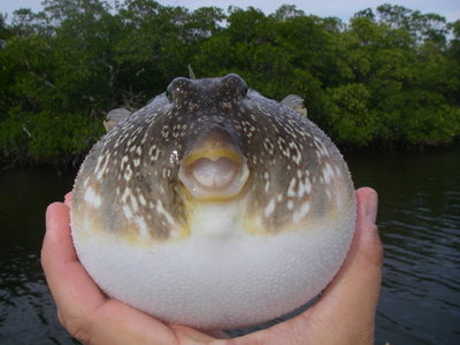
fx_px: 505
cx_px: 230
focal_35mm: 38
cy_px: 172
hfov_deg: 49.0
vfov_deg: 37.7
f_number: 6.6
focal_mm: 6.3
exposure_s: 1/250
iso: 64
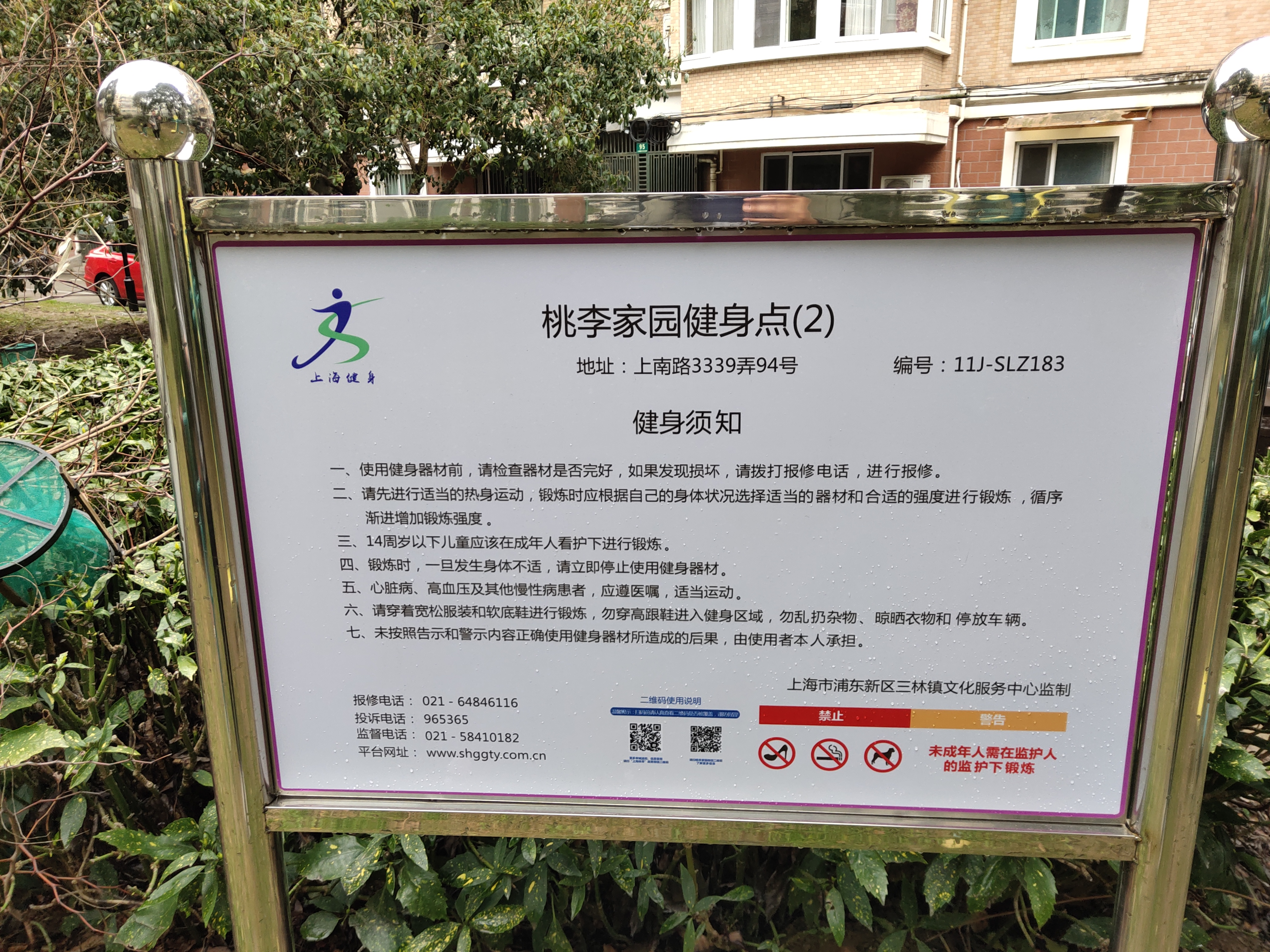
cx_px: 635
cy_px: 476
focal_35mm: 30
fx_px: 1101
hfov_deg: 60.0
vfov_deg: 46.8
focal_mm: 4.35
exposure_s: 1/101
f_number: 1.79
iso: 50
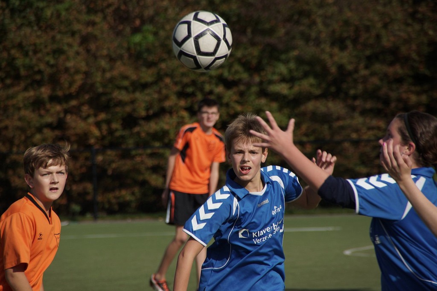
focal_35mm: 375
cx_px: 218
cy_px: 146
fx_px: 4550
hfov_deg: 5.5
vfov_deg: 3.7
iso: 100
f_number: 7.1
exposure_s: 1/640
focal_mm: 250
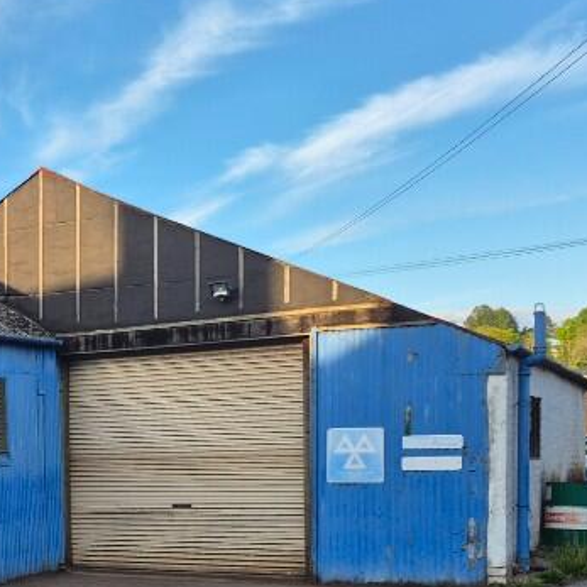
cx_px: -134
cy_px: 491
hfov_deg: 25.4
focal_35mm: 60
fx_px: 1151
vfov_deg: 27.9
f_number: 1.8
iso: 25
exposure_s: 1/473
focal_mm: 5.4
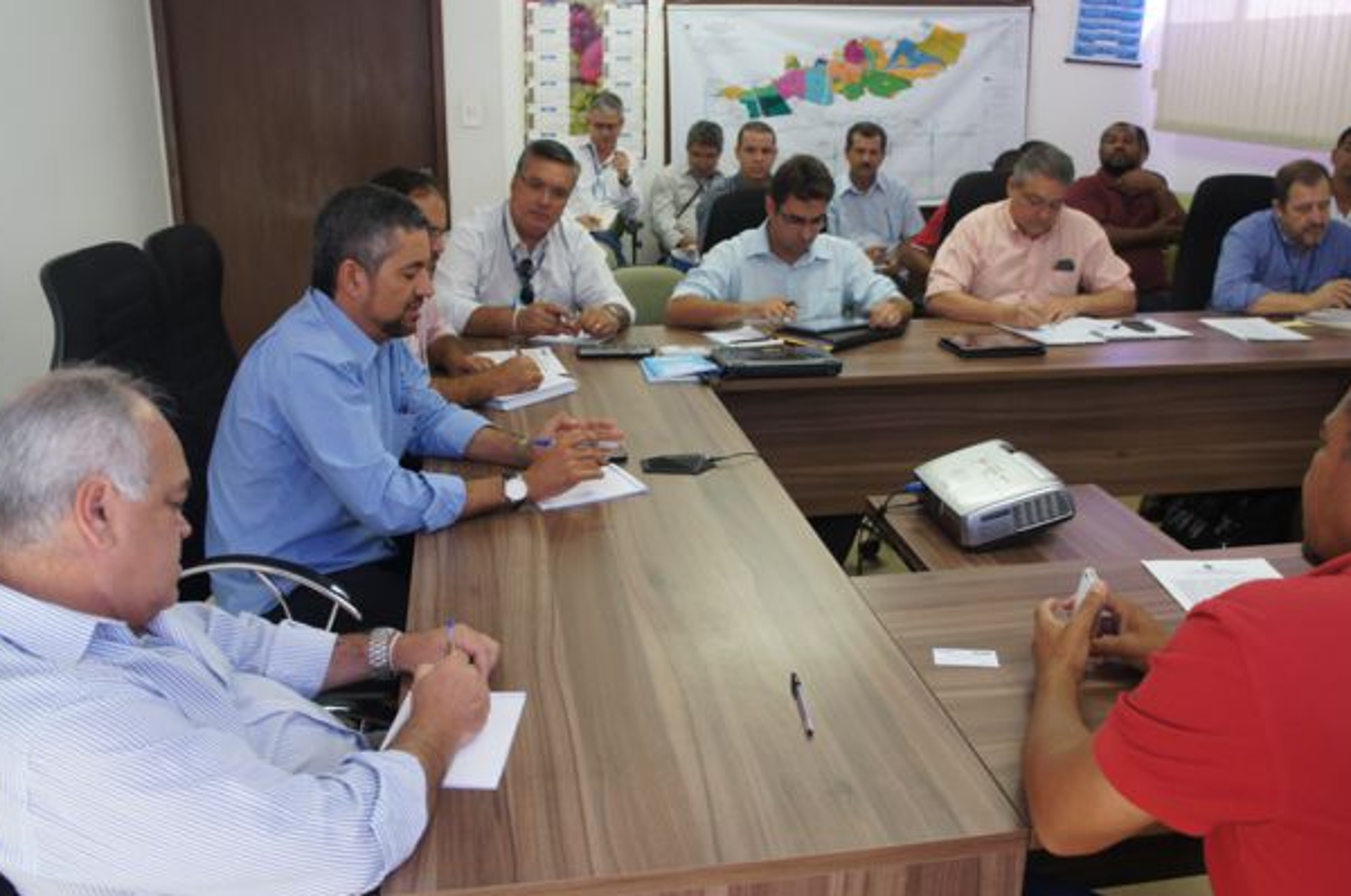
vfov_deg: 41.0
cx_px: 689
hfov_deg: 58.8
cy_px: 440
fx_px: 1199
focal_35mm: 32
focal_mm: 20
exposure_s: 1/160
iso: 640
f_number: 4
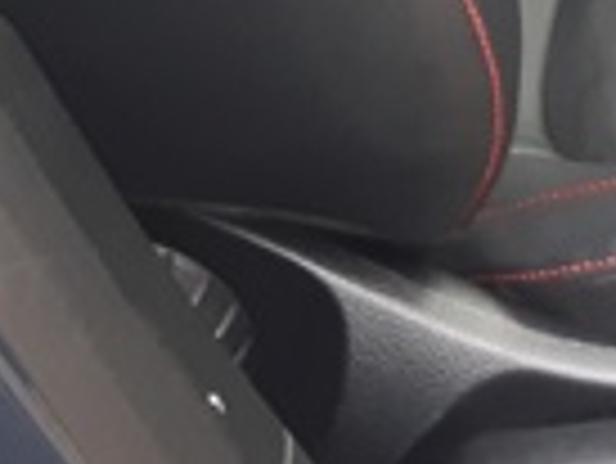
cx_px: 1165
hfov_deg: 11.8
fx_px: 2707
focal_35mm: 152
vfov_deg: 8.5
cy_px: -829
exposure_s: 1/50
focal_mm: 3.92
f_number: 1.7
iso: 100
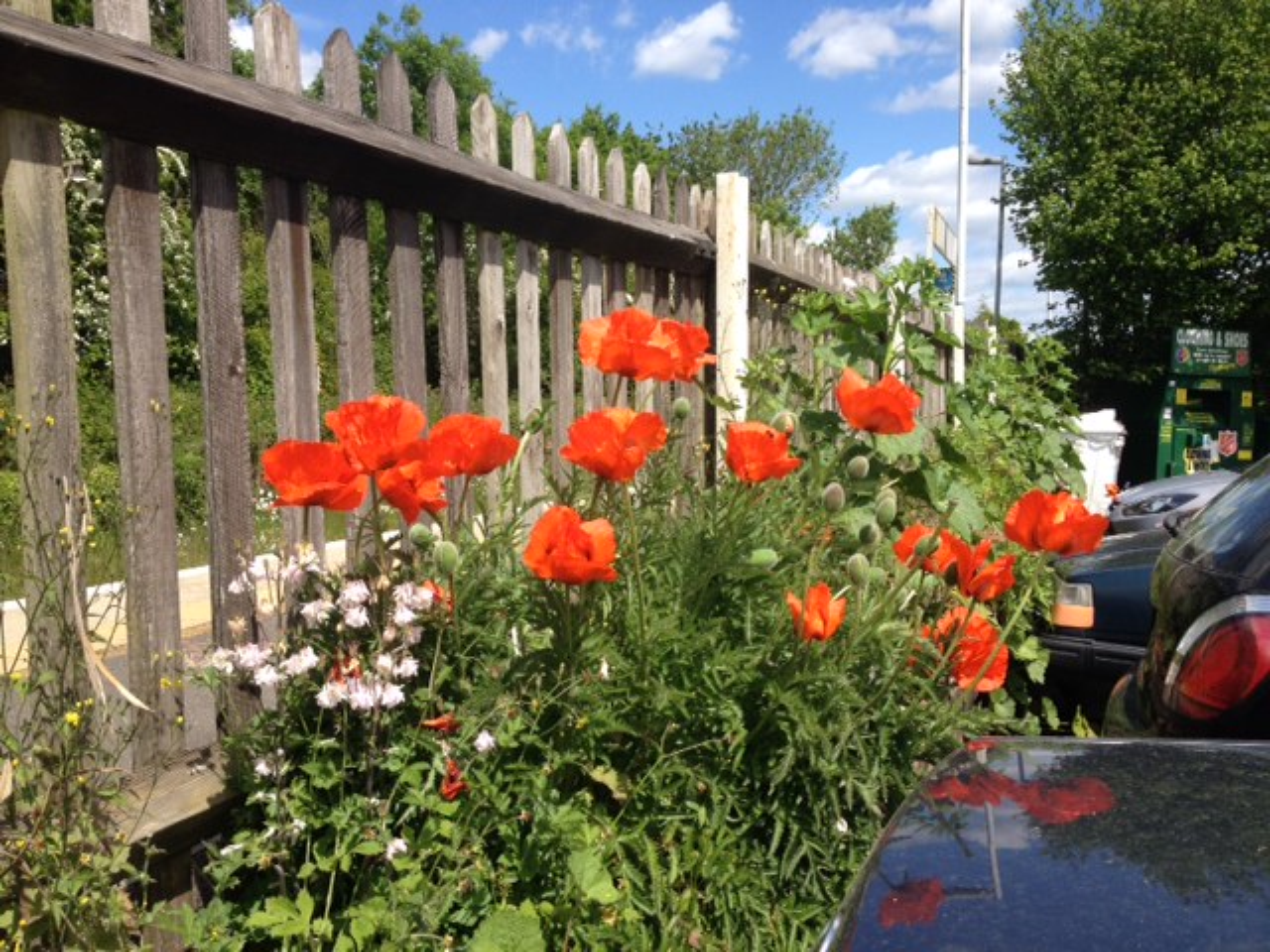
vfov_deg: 40.7
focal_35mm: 35
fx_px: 1284
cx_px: 635
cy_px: 476
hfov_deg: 52.6
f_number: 2.4
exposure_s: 1/1346
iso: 50
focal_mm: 4.28
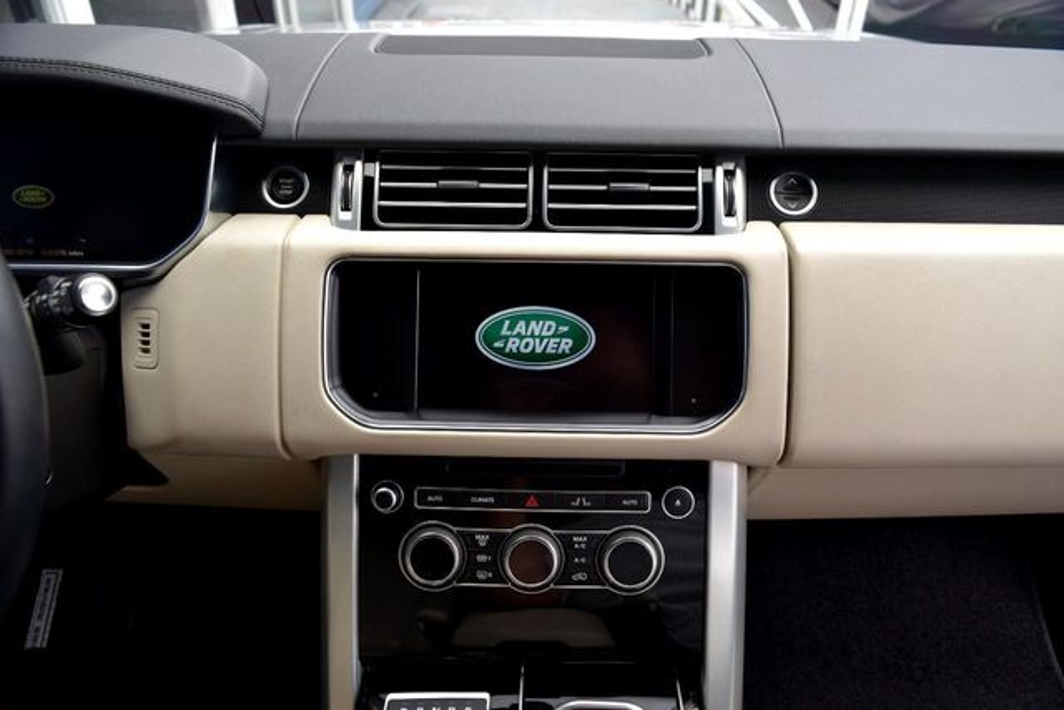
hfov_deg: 67.4
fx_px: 798
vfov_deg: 48.0
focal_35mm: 27
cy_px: 355
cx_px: 532
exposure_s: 1/125
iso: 400
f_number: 5
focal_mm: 18
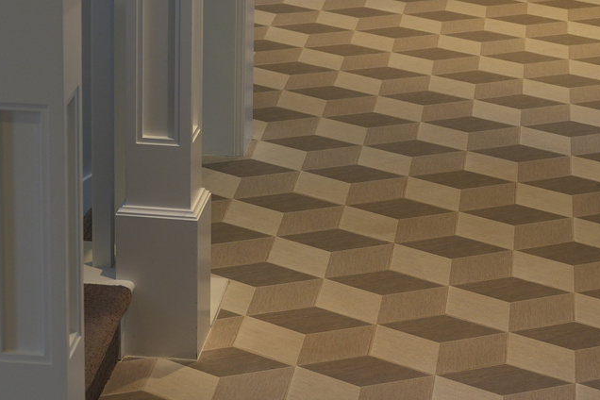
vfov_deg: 11.6
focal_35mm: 116
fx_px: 1933
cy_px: -81
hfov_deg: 17.6
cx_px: 363
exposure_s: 1/80
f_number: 2.8
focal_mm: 24
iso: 125
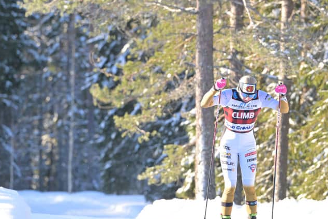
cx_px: 207
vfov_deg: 4.3
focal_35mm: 323
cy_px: 85
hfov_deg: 6.4
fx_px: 2943
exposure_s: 1/2000
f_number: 4.5
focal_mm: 200
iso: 2000
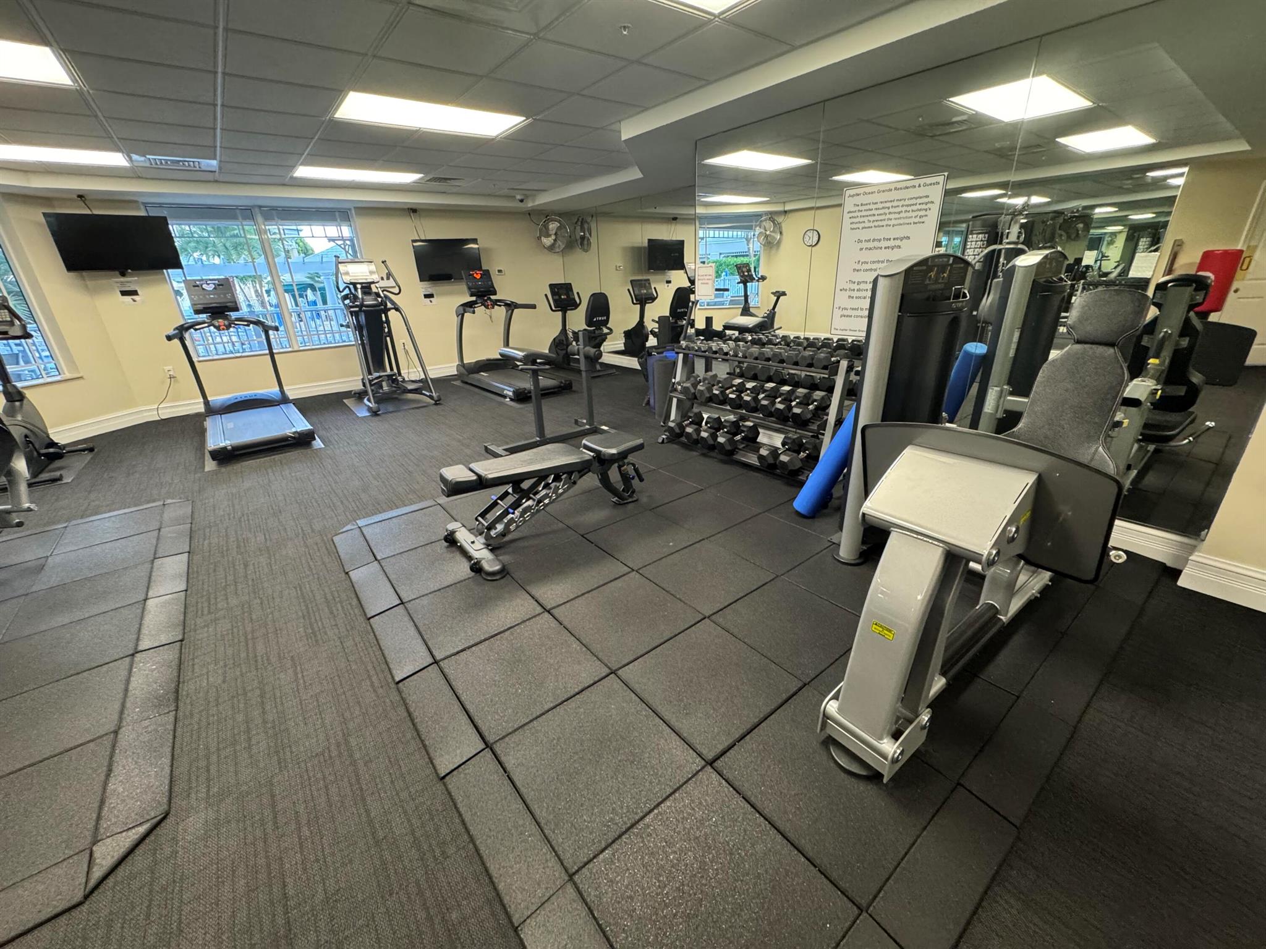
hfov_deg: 102.1
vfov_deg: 85.7
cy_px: 474
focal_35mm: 14
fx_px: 512
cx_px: 633
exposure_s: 1/60
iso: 400
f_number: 2.2
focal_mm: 2.22
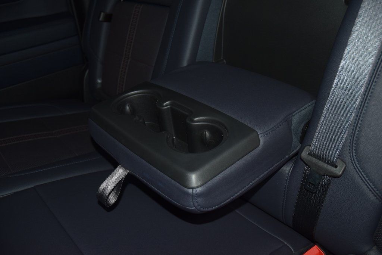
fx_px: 350
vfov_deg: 40.0
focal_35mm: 33
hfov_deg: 57.2
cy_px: 128
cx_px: 191
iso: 800
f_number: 3.5
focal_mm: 22
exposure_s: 1/125
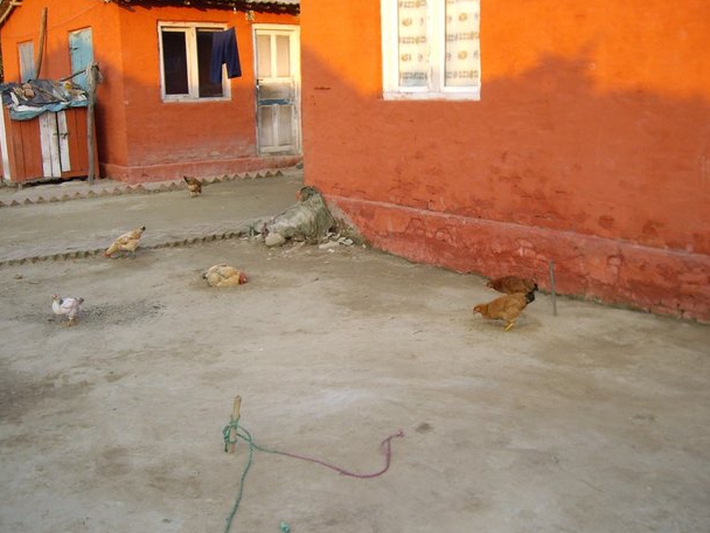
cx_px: 370
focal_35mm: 40
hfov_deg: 46.8
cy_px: 276
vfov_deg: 36.0
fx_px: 820
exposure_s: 1/125
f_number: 2.7
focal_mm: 6.2
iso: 100
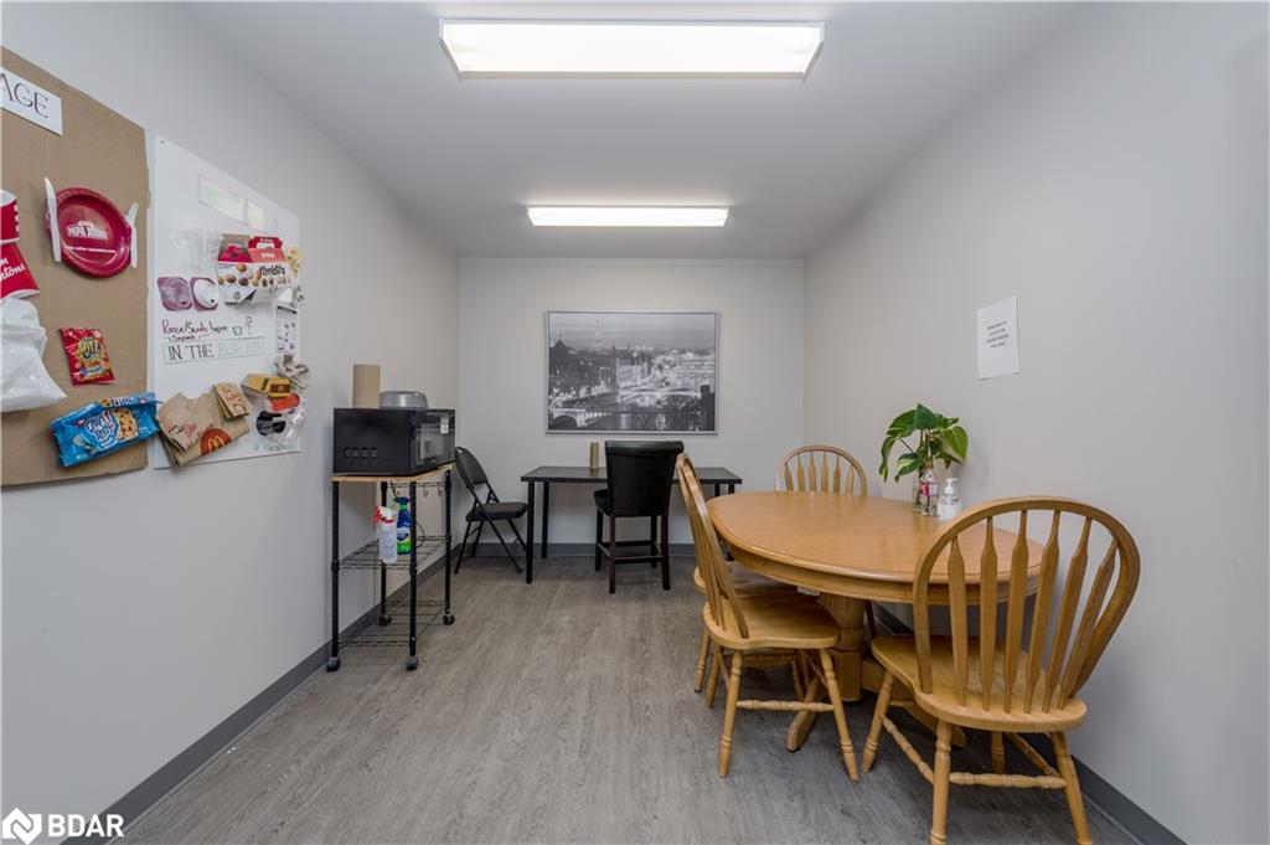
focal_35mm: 15
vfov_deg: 77.2
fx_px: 529
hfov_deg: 100.4
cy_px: 422
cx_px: 635
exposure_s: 1/40
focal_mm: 15
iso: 400
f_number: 7.1
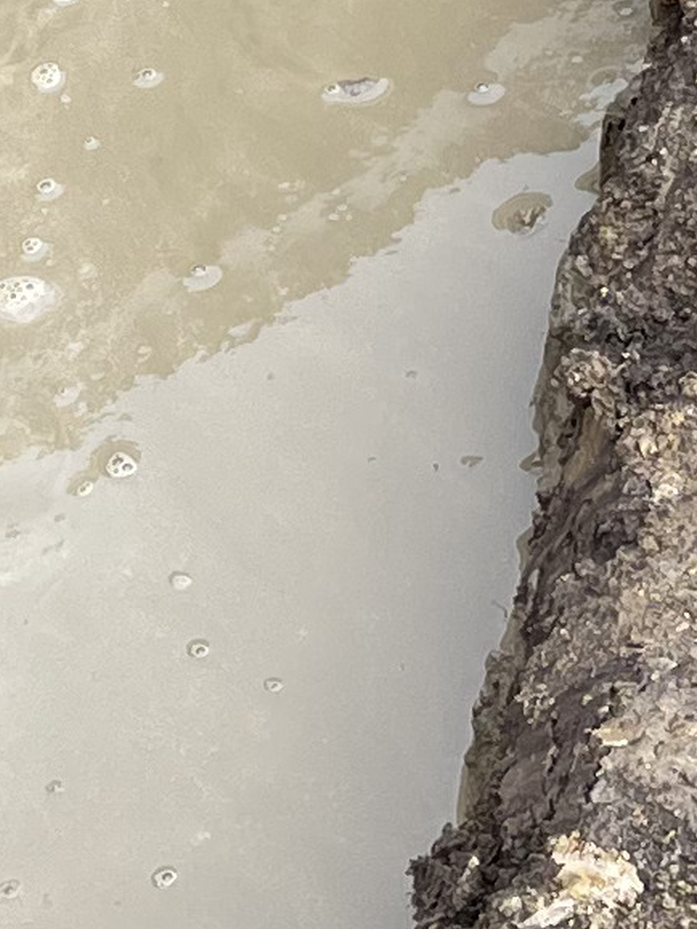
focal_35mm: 181
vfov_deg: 10.7
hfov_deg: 8.2
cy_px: -265
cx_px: 16
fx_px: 4861
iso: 32
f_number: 1.6
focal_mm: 5.1
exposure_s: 1/692
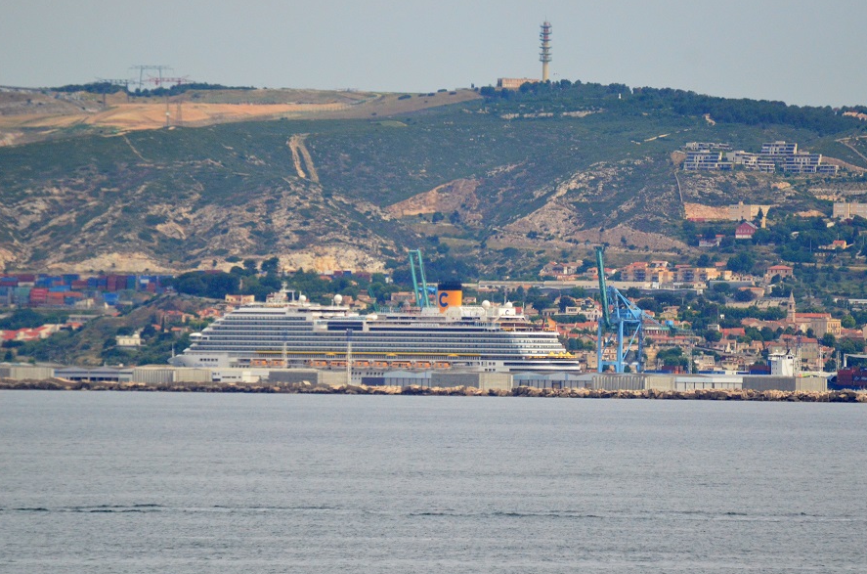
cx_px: 478
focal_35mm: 507
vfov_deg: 2.7
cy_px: 266
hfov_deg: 4.1
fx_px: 12182
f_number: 5.6
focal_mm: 300
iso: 1800
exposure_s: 1/8000
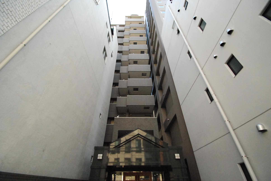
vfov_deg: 77.5
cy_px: 90
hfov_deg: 100.3
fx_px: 113
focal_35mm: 15
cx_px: 136
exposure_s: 1/2500
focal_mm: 10
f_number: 3.5
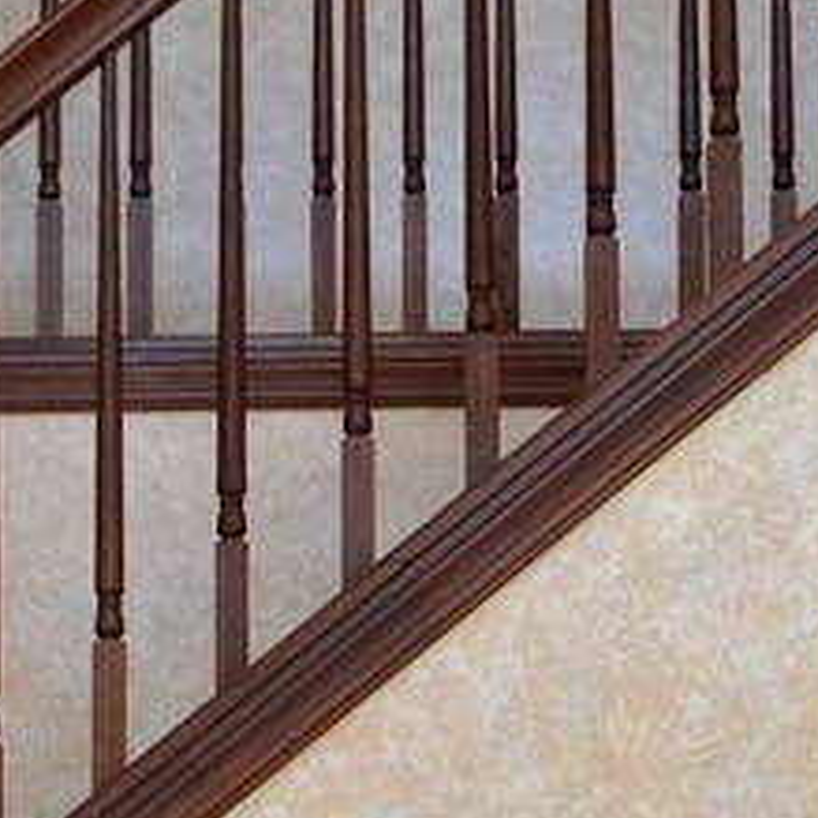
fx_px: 3716
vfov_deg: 12.0
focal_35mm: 139
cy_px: 1238
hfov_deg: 12.5
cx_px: 151
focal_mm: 22
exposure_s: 1/60
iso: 400
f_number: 5.6
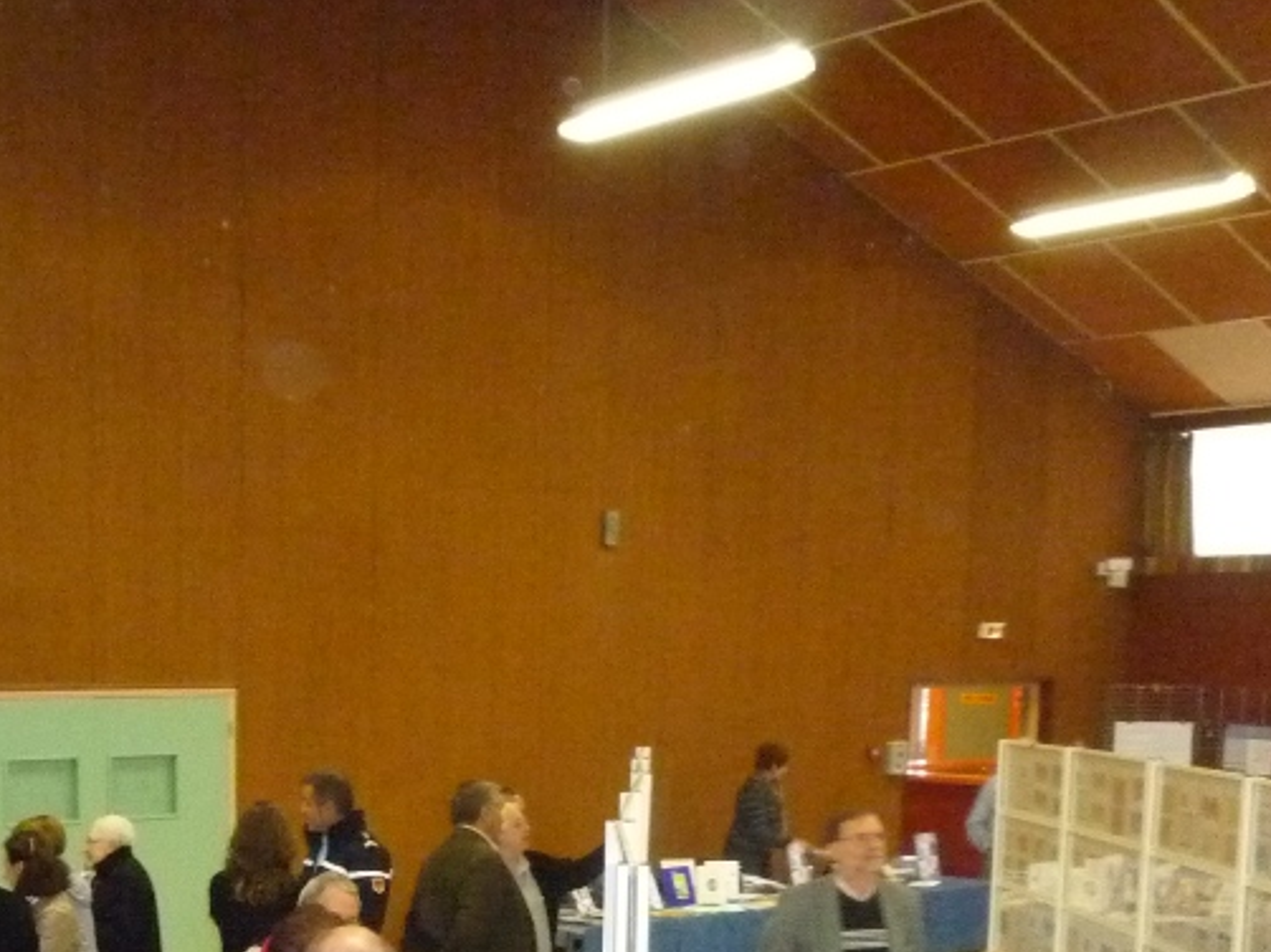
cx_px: 218
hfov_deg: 36.0
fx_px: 1872
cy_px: 927
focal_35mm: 51
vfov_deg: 27.1
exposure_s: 1/30
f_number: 2.8
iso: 800
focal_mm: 4.4
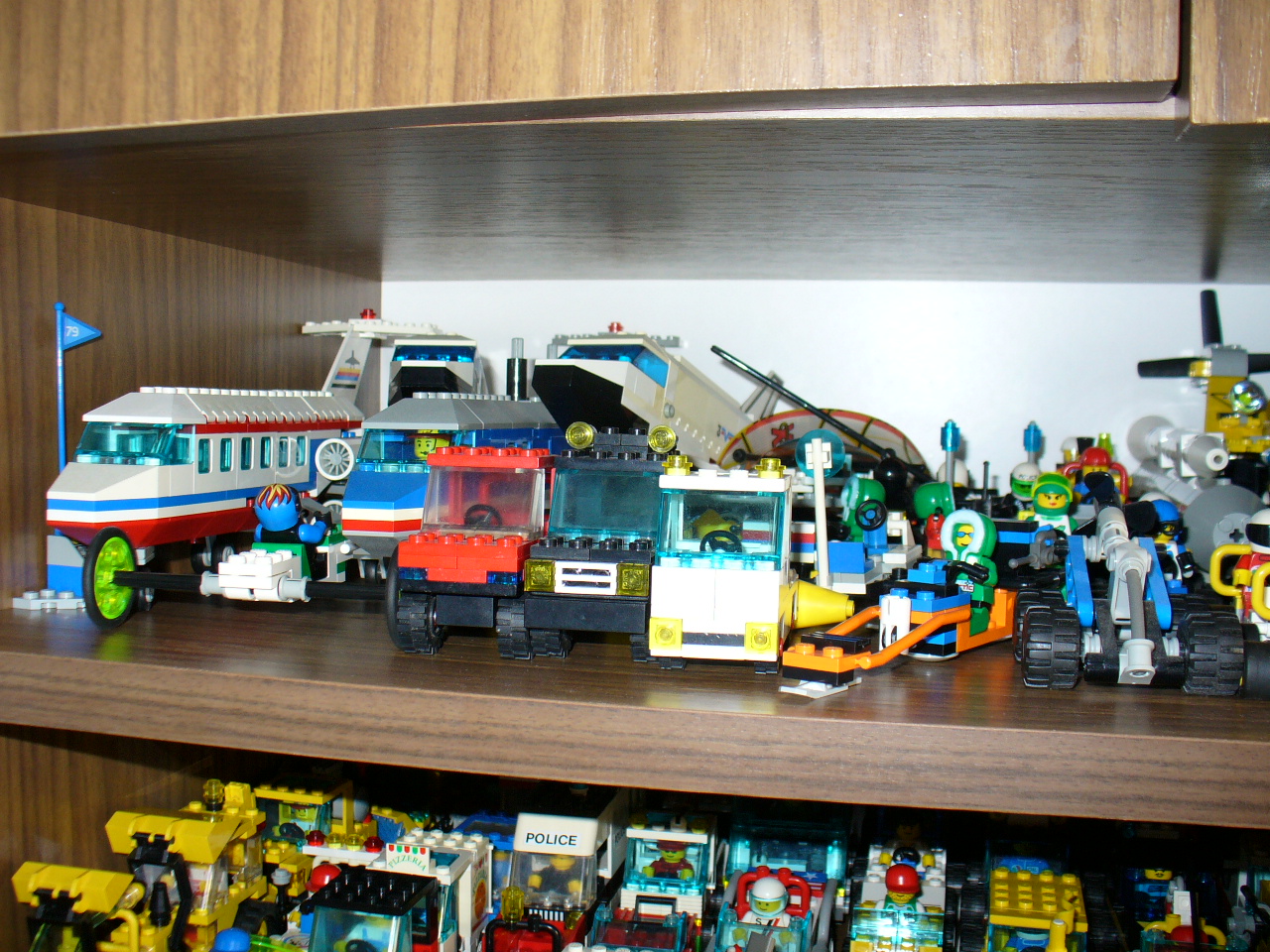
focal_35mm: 37
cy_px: 476
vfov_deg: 38.7
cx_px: 635
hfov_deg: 50.1
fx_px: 1357
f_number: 2.8
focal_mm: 6.1
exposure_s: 1/60
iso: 100
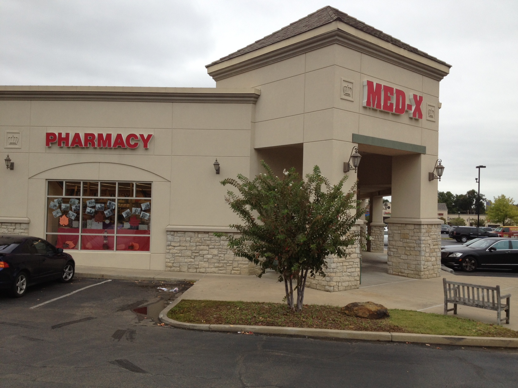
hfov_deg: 52.6
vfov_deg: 40.7
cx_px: 259
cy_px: 194
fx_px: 524
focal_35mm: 35
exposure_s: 1/349
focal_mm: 4.28
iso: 50
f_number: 2.4
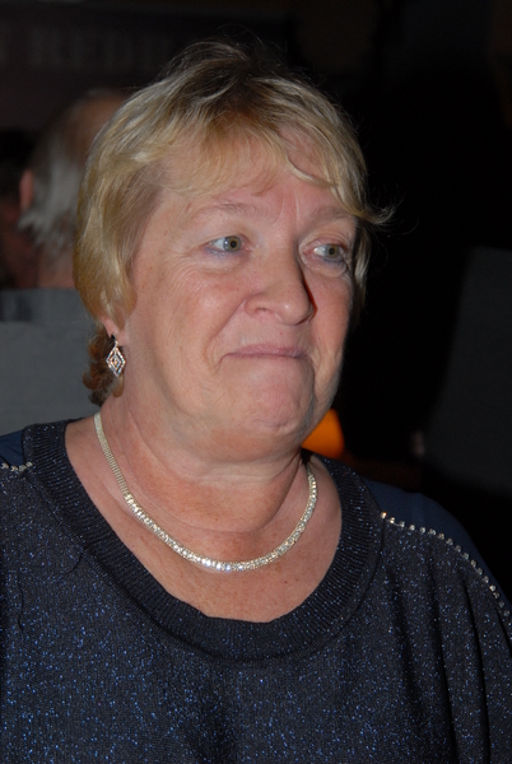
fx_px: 1754
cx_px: 256
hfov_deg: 16.6
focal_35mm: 82
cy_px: 382
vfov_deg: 24.6
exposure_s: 1/60
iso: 400
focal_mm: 55
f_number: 5.6
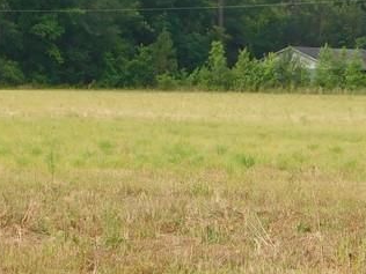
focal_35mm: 295
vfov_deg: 5.0
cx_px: 283
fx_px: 3119
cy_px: -40
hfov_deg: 6.7
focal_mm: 16.1
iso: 125
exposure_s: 1/400
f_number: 4.5
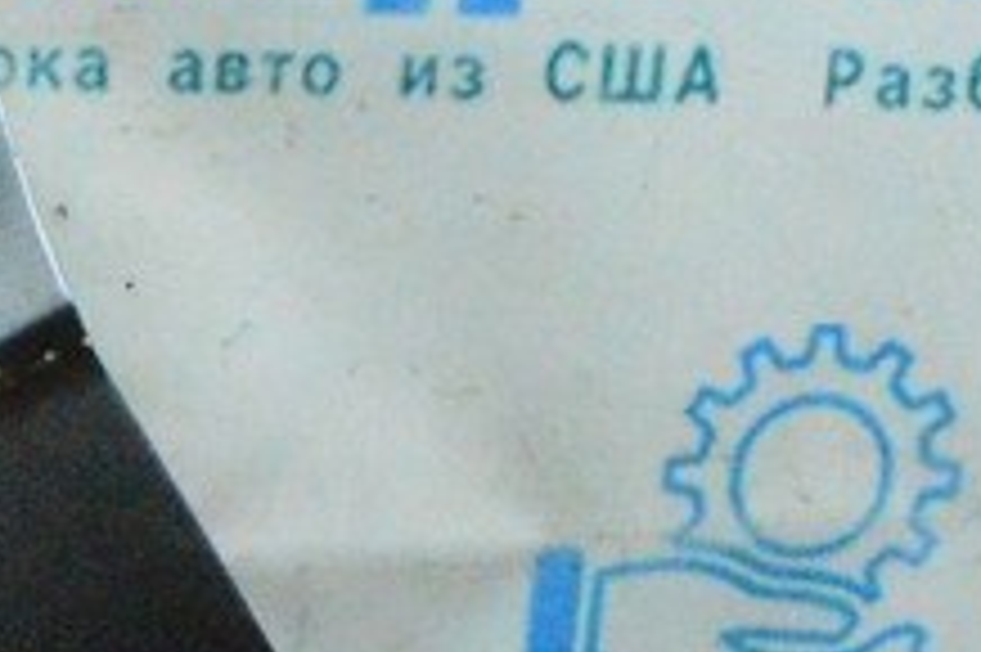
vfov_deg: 9.3
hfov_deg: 13.2
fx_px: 3839
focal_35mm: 141
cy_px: 1108
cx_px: -756
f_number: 22
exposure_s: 1/60
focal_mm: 20
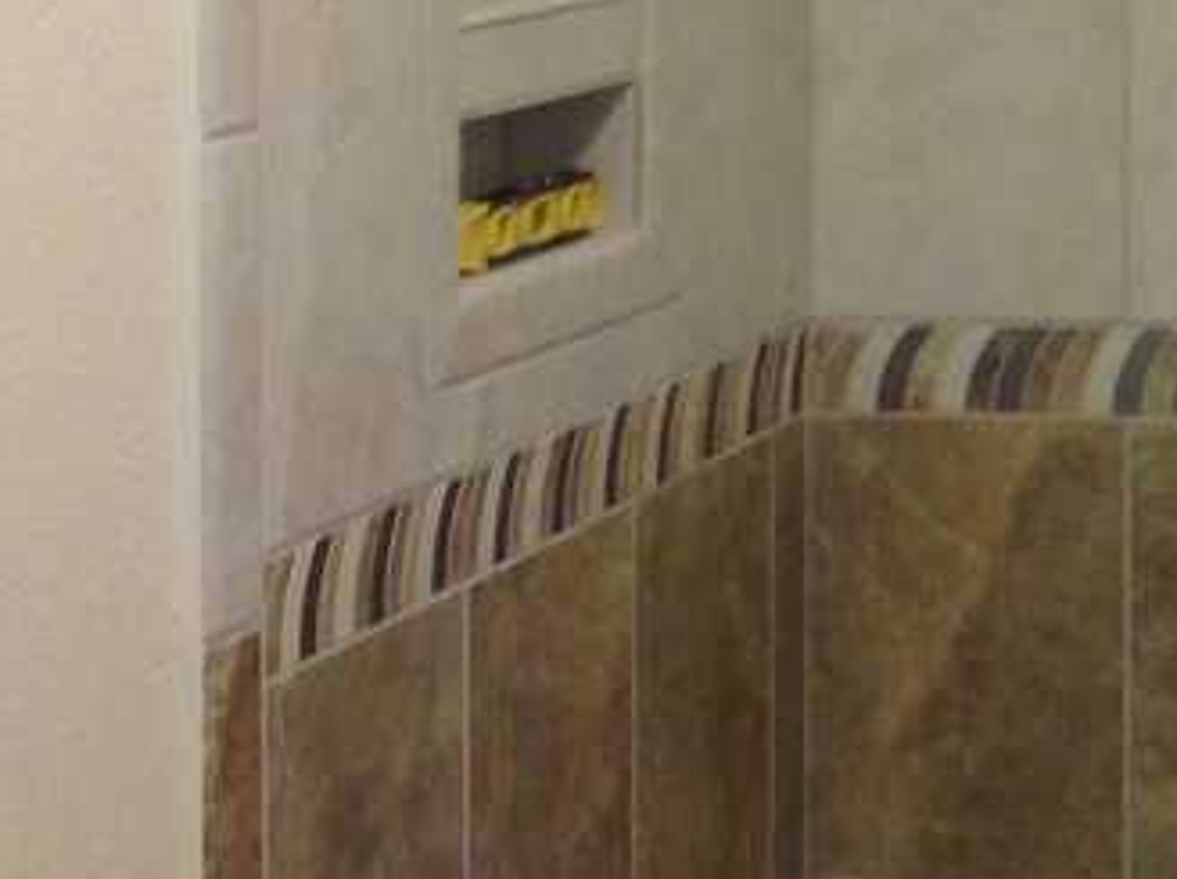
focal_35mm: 143
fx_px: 4855
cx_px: 1713
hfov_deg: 13.1
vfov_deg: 10.1
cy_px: -244
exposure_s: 1/15
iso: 80
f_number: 2.4
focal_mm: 4.28
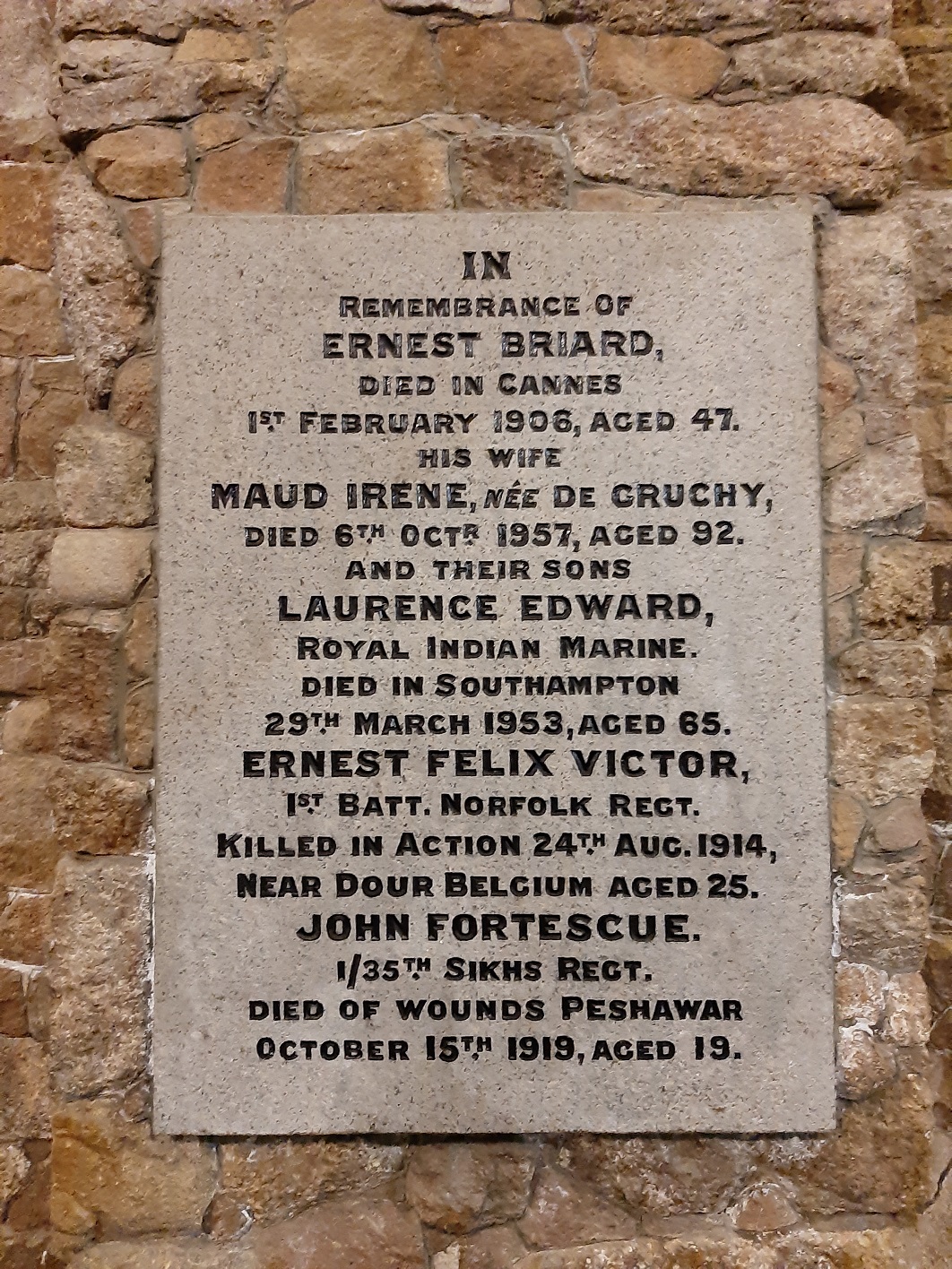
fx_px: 990
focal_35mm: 27
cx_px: 476
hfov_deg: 51.4
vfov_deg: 65.3
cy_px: 634
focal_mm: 3.93
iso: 800
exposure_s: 1/10
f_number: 1.7
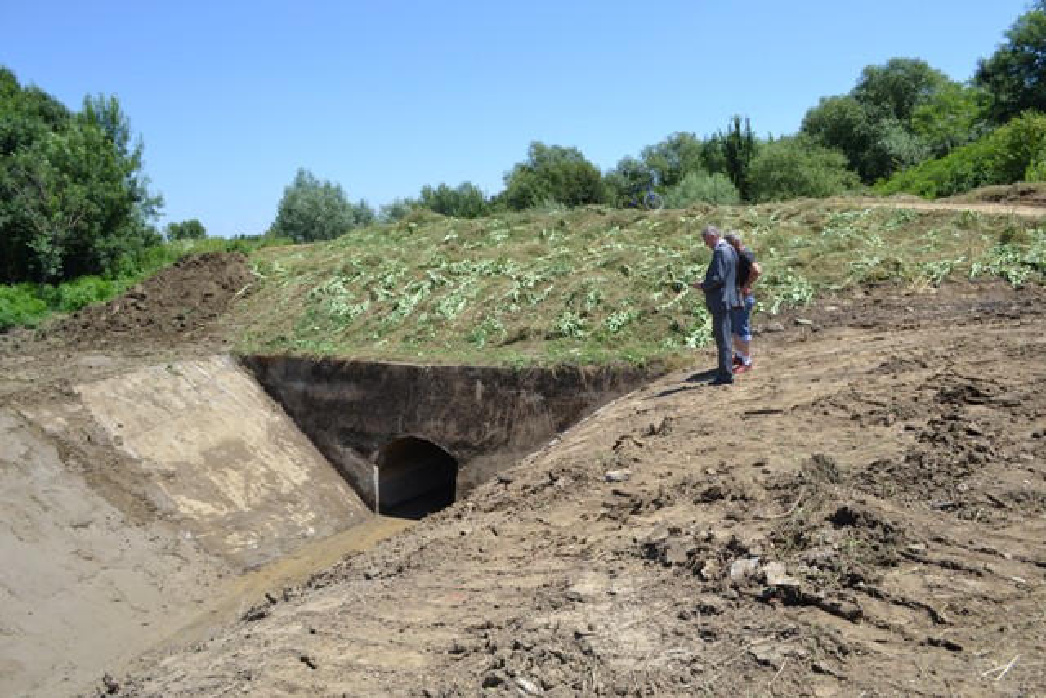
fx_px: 785
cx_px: 523
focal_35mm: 27
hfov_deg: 67.4
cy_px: 349
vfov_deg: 48.0
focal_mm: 18
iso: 100
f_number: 7.1
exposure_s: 1/200
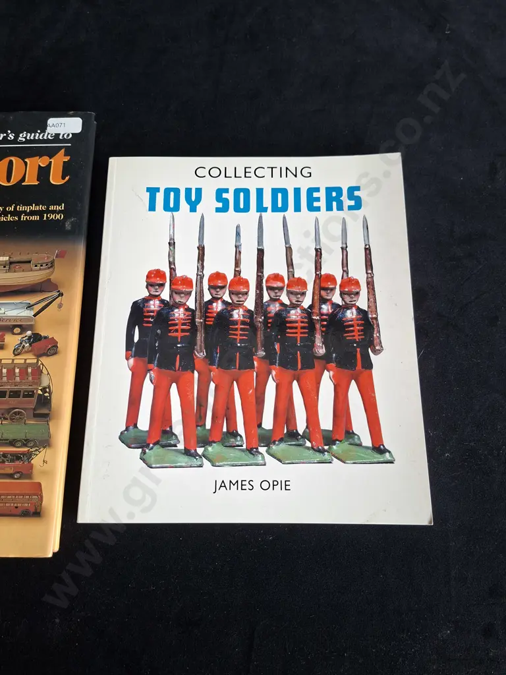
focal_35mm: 23
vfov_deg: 73.9
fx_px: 448
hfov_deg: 58.9
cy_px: 338
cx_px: 253
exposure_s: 1/100
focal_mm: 5.54
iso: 100
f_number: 1.8
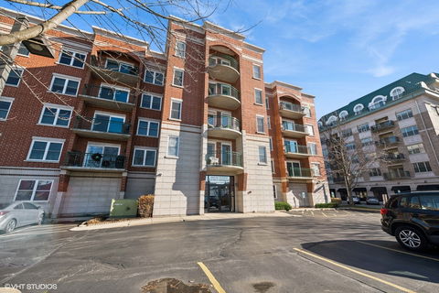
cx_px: 220
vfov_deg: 81.2
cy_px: 146
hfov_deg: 104.3
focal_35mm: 14
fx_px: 171
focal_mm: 14
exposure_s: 1/500
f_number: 9.5
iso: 200
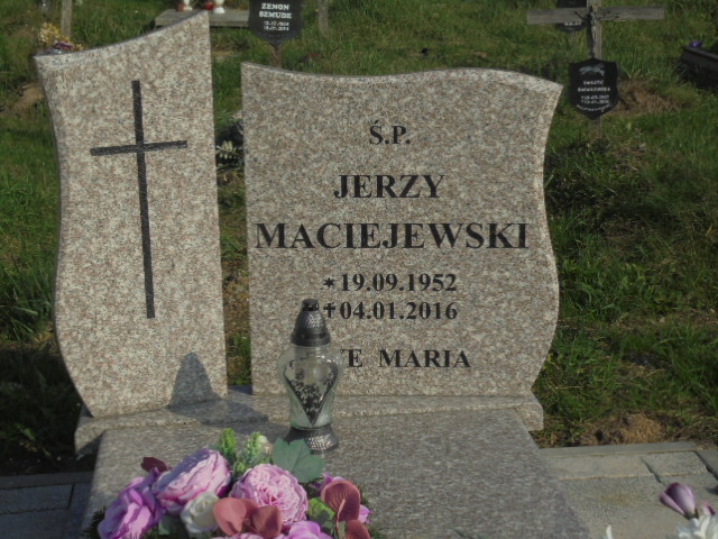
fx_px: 1327
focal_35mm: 64
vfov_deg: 22.9
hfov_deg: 30.3
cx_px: 359
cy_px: 270
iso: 100
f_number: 5.6
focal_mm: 11.5
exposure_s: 1/1000
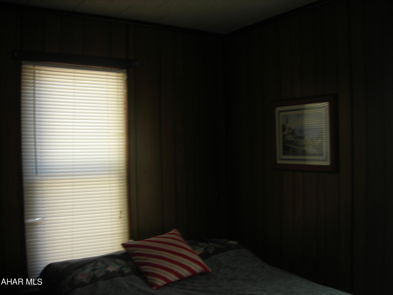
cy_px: 148
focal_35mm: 38
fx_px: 431
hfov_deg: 49.0
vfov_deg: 37.7
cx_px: 196
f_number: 3.2
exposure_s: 1/37.6
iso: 50
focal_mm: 6.3
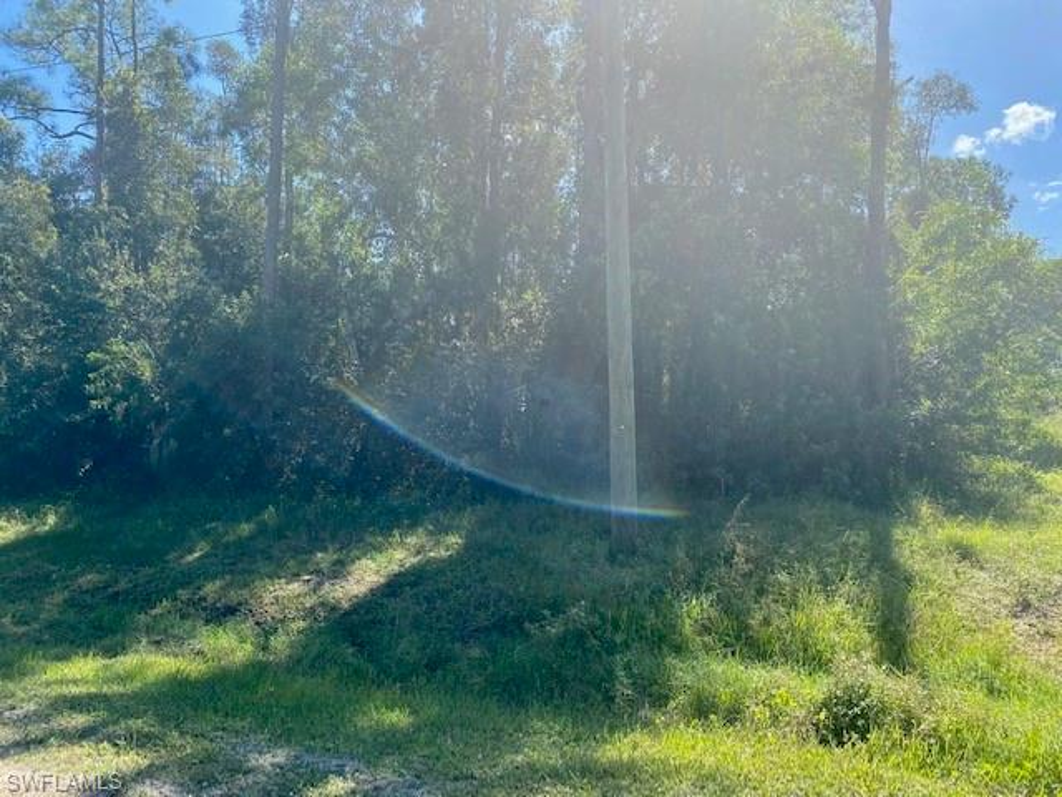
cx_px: 531
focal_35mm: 26
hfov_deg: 67.3
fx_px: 798
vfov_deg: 53.1
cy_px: 398
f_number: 1.8
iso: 32
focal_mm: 4.25
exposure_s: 1/1103
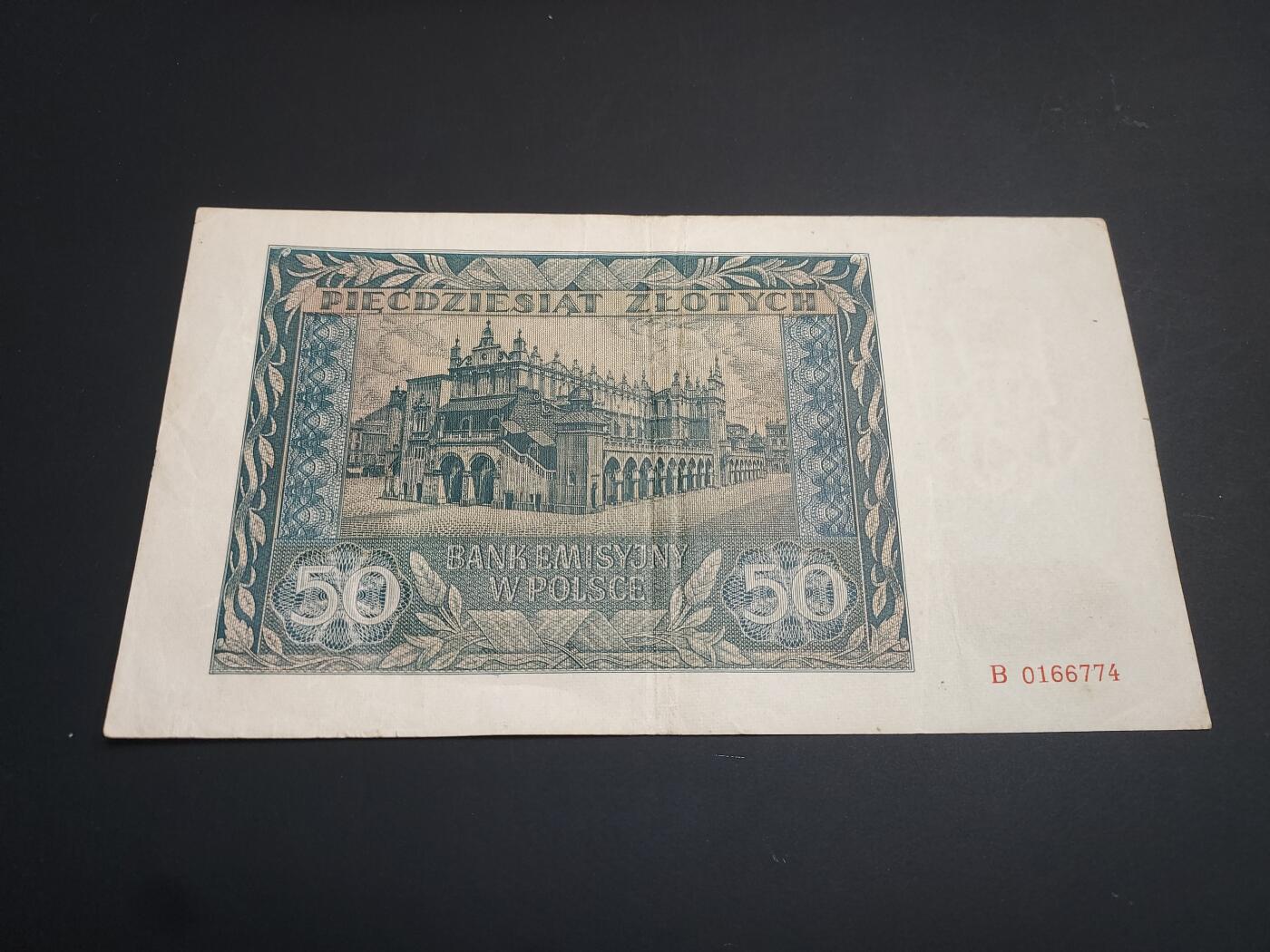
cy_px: 476
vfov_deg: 56.8
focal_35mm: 24
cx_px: 635
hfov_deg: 71.6
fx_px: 881
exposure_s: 1/60
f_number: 1.8
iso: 200
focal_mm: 4.6
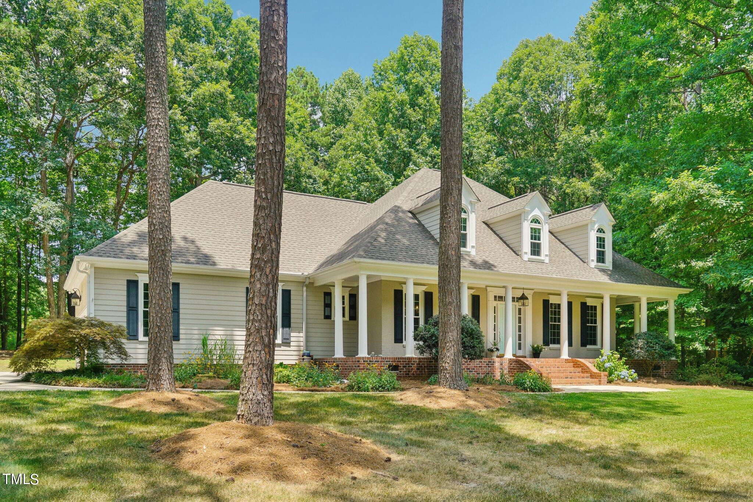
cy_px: 251
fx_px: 565
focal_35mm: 27
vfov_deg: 47.9
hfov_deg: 67.4
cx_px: 376
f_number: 8
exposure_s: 1/80
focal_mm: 27
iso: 100
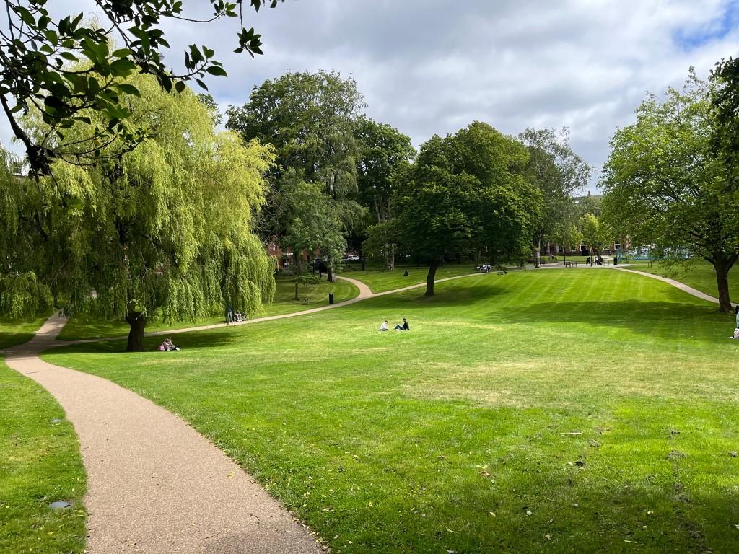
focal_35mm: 26
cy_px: 277
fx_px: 555
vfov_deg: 53.1
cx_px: 370
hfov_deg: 67.3
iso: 50
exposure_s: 1/2309
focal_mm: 5.1
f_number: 1.6
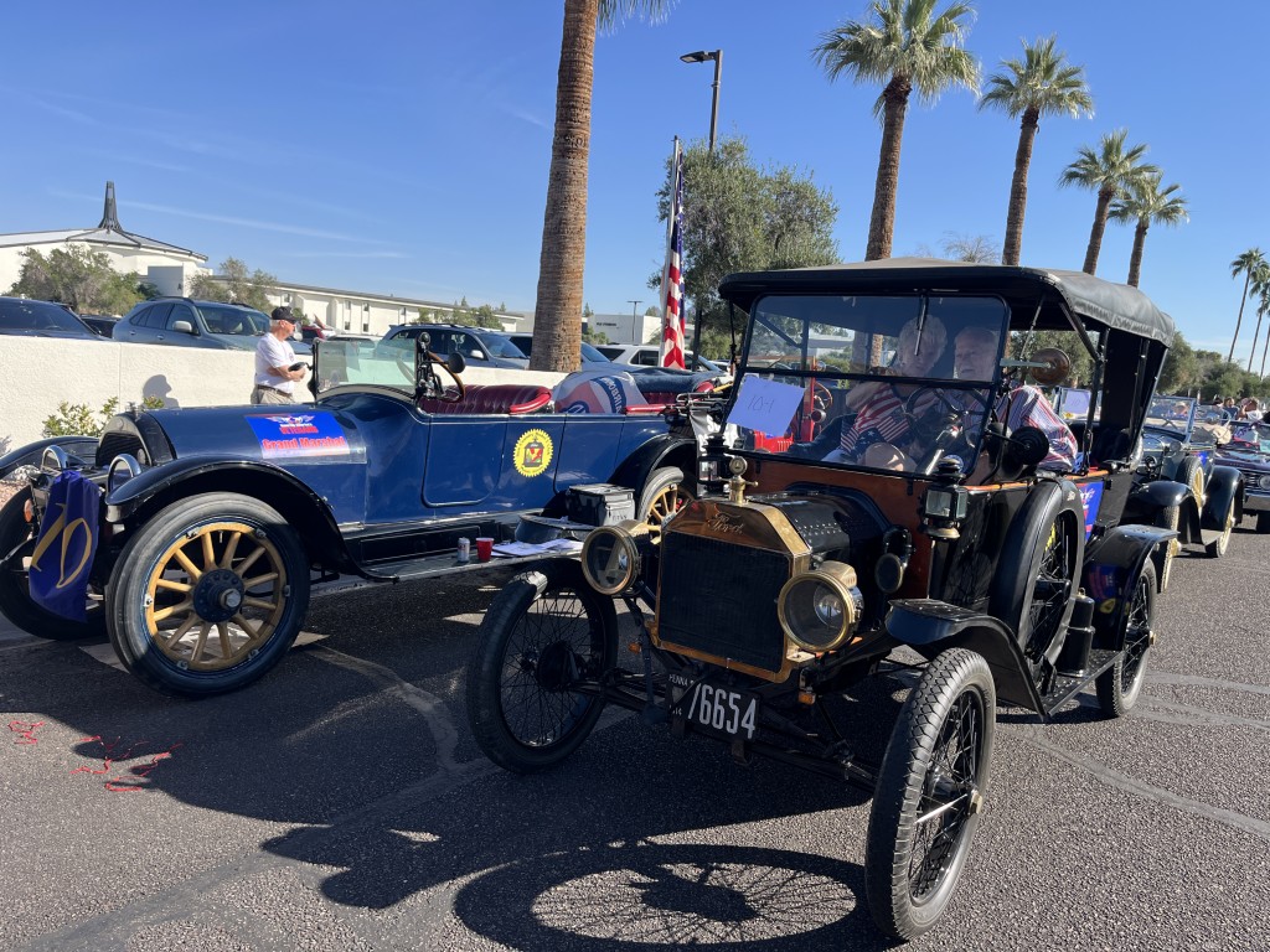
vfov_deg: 53.1
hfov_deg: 67.3
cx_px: 635
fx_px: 954
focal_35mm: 26
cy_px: 476
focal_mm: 5.1
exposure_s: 1/2024
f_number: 1.6
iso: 50
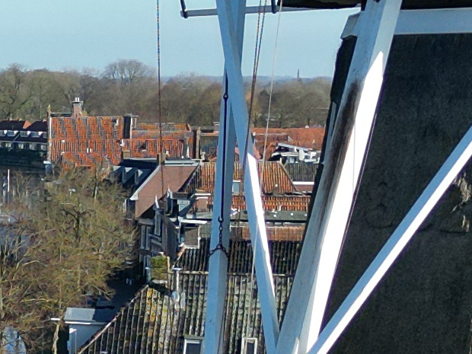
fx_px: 2127
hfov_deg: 11.8
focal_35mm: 156
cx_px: -357
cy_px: 286
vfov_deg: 9.5
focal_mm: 6.72
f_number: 1.7
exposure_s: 1/2500
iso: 130
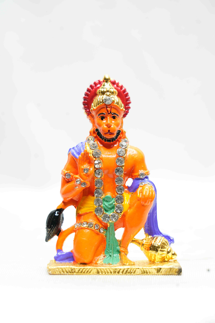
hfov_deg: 13.0
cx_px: 108
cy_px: 162
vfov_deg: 19.5
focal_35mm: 105
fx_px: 941
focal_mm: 105
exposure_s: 1/50
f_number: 7.1
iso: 640
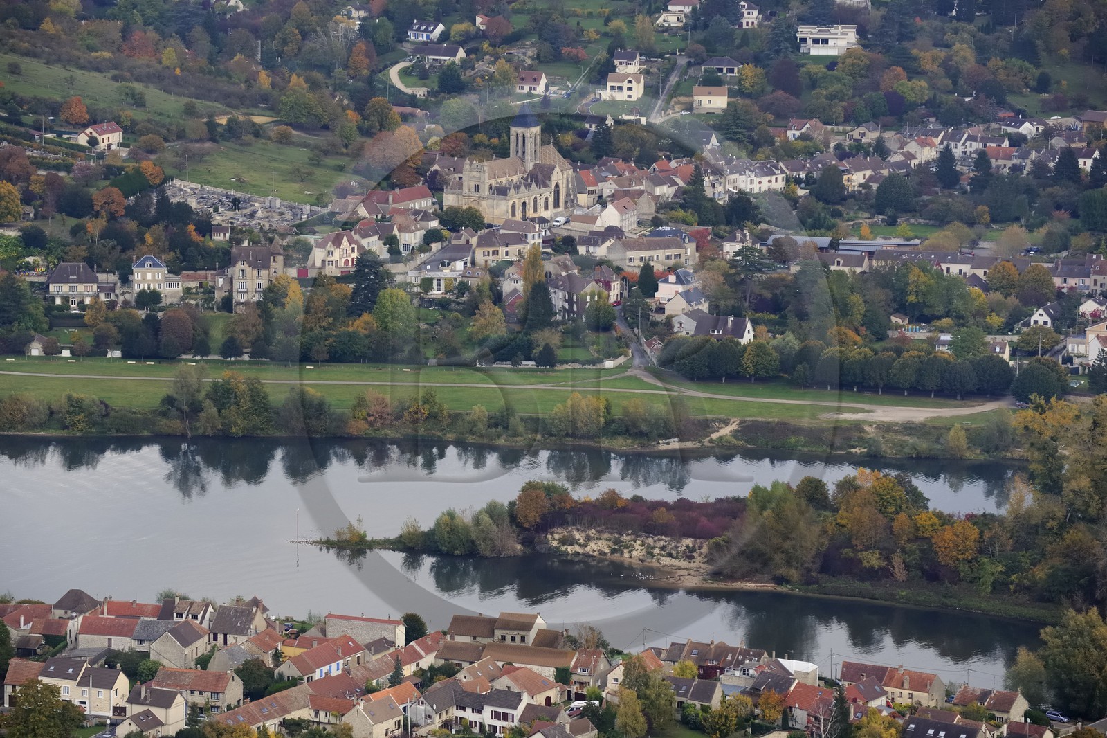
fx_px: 4765
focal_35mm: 155
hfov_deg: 13.3
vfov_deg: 8.9
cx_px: 554
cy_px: 369
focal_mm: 155
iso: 400
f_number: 6.3
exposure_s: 1/800
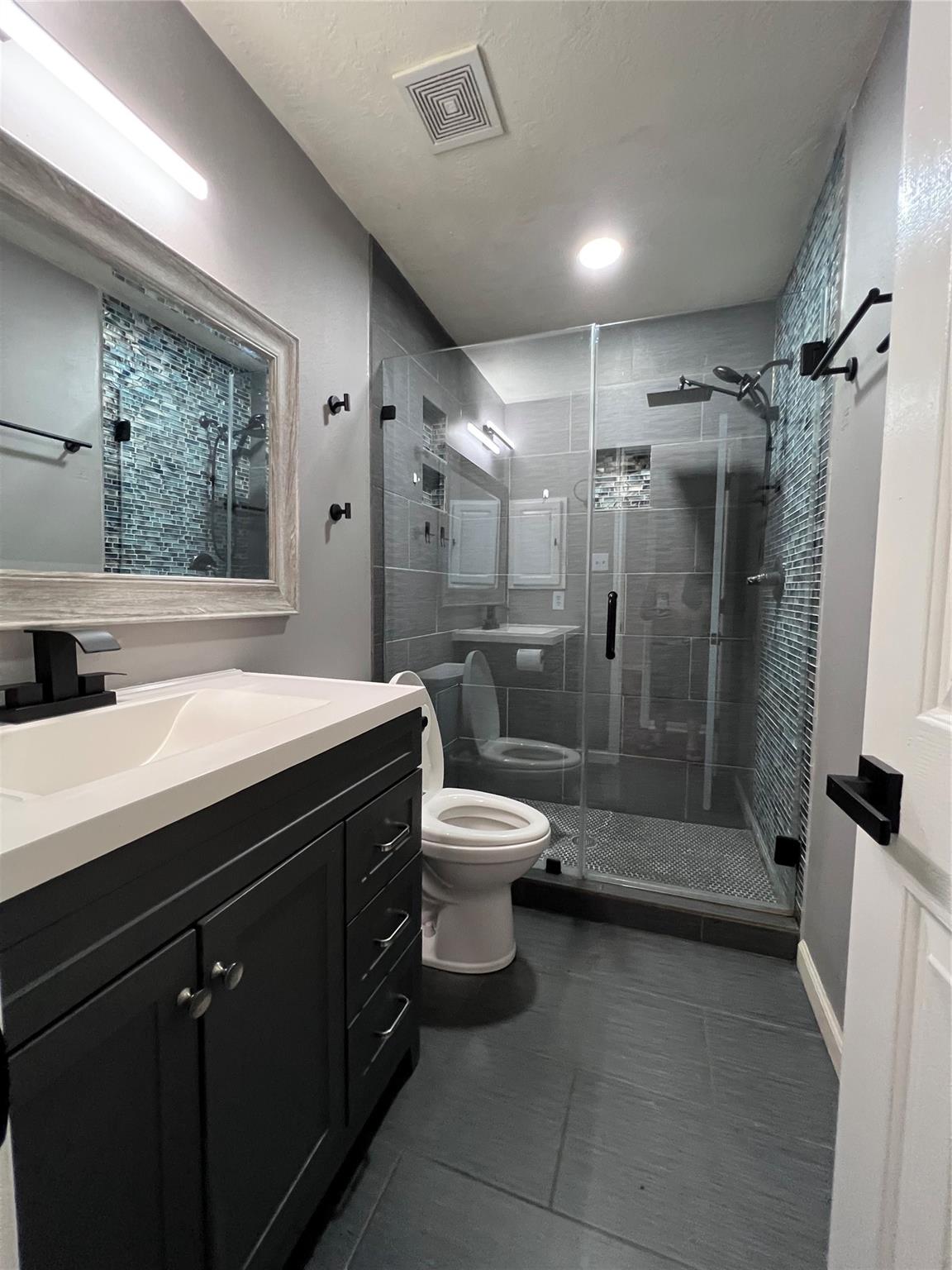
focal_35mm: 13
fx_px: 477
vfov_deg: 106.2
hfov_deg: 89.9
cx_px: 476
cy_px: 635
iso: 500
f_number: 1.8
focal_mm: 1.57
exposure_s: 1/60
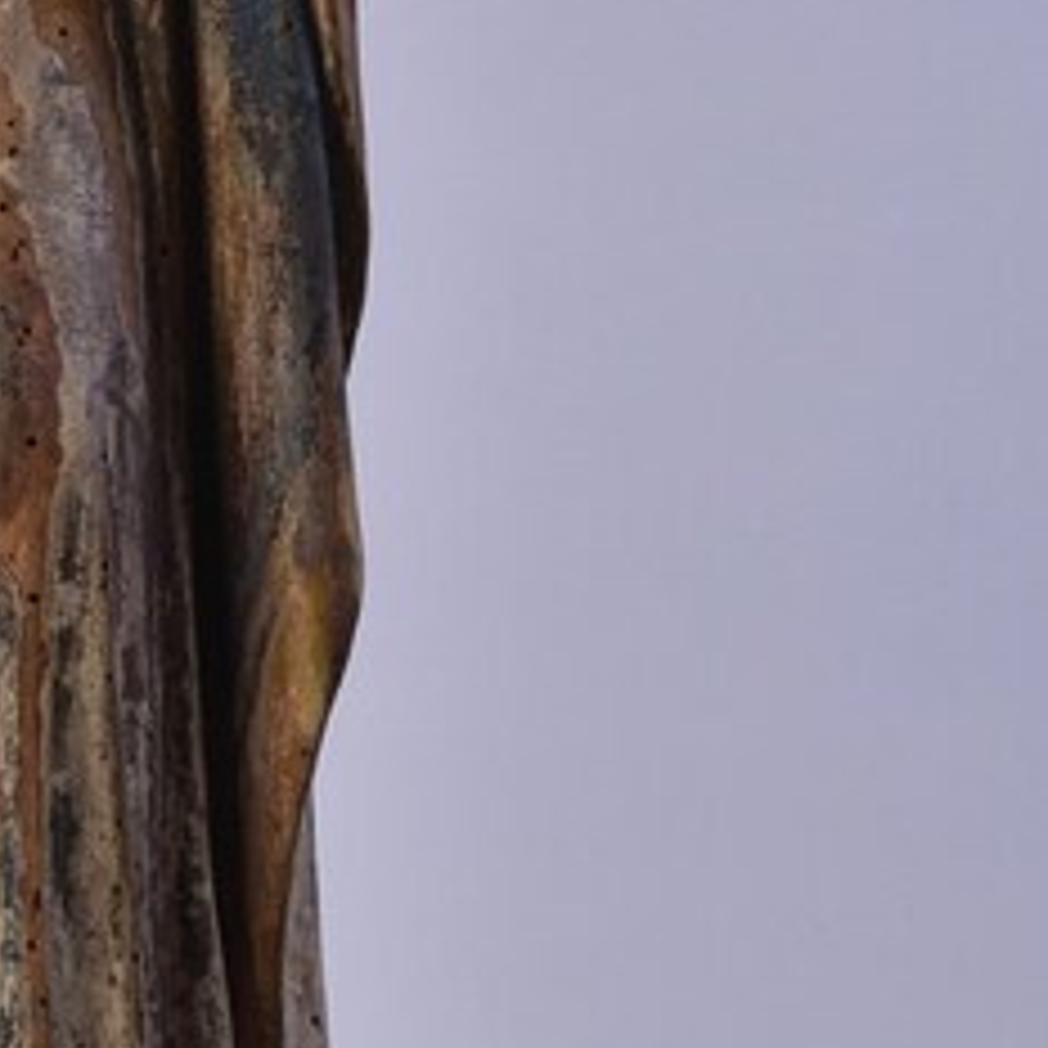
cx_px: -310
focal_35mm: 368
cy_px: -250
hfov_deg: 4.7
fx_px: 12605
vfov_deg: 4.7
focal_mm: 105
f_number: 20
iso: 100
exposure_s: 1/125
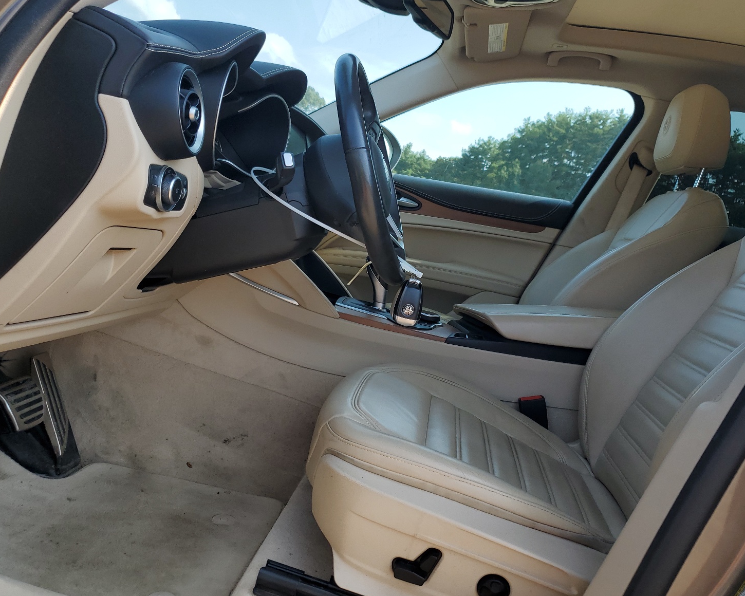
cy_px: 299
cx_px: 398
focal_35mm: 28
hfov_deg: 62.1
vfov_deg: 51.5
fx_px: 617
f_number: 1.5
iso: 50
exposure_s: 1/1111
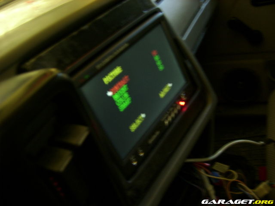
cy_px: 103
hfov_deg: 52.6
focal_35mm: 35
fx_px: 278
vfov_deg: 40.7
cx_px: 138
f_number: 2.8
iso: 100
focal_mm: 5.95
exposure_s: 1
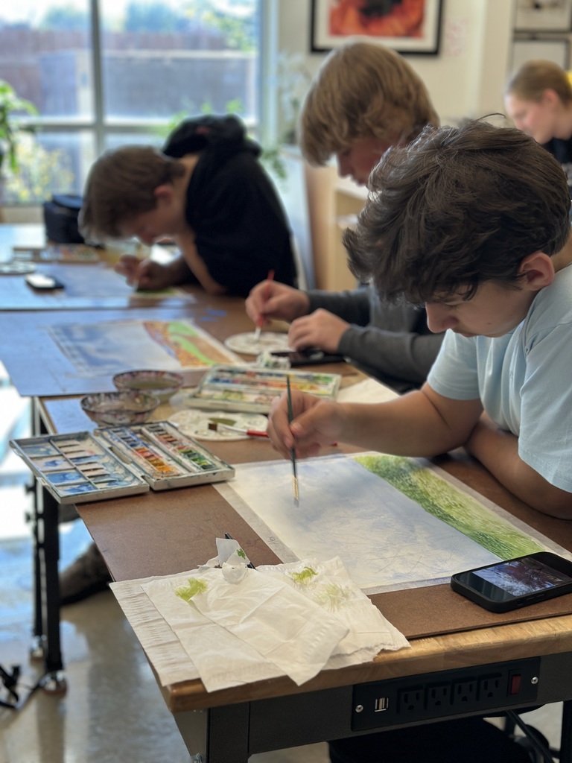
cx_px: 286
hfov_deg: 30.3
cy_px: 382
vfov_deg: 39.7
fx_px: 1058
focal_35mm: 48
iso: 125
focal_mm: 6.86
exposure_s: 1/120
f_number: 1.78
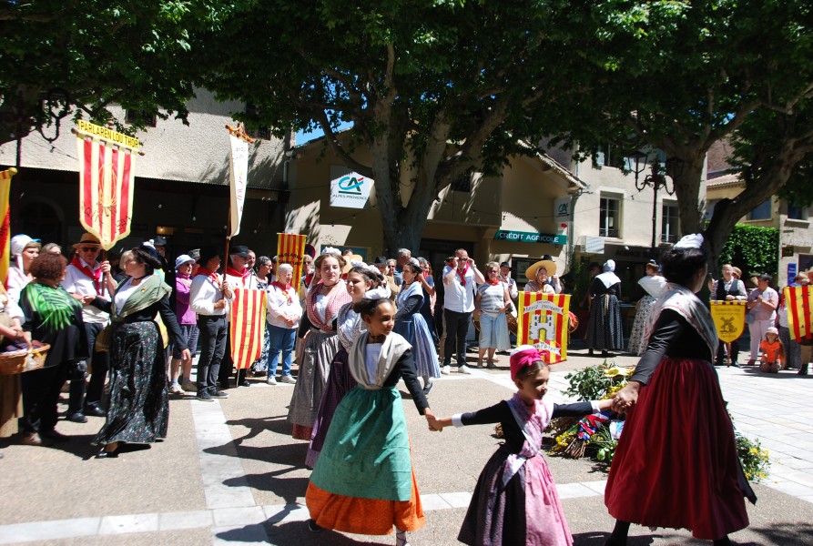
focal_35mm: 33
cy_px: 273
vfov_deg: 40.2
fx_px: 747
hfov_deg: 57.1
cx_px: 406
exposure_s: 1/200
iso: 100
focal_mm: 22
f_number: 7.1
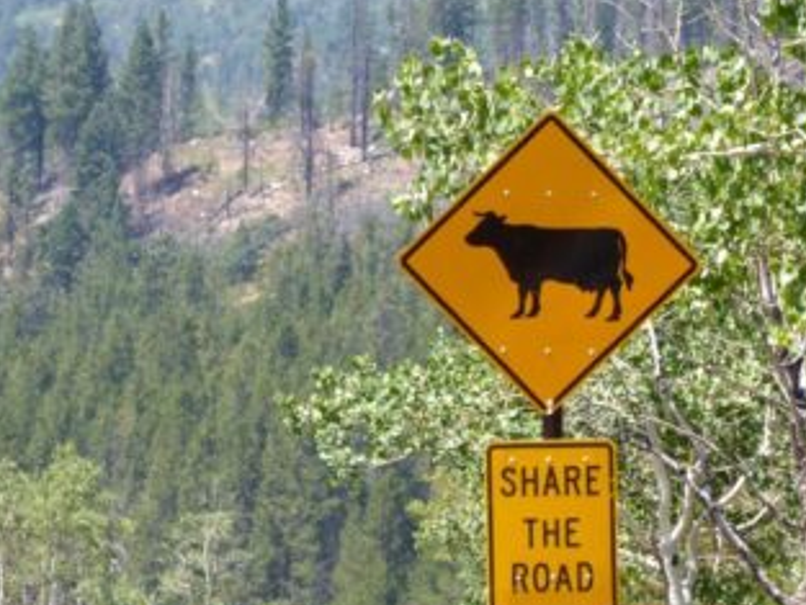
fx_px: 13859
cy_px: 385
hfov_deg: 3.3
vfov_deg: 2.5
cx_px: 453
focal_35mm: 595
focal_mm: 66.8
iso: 80
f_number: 6
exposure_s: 1/125
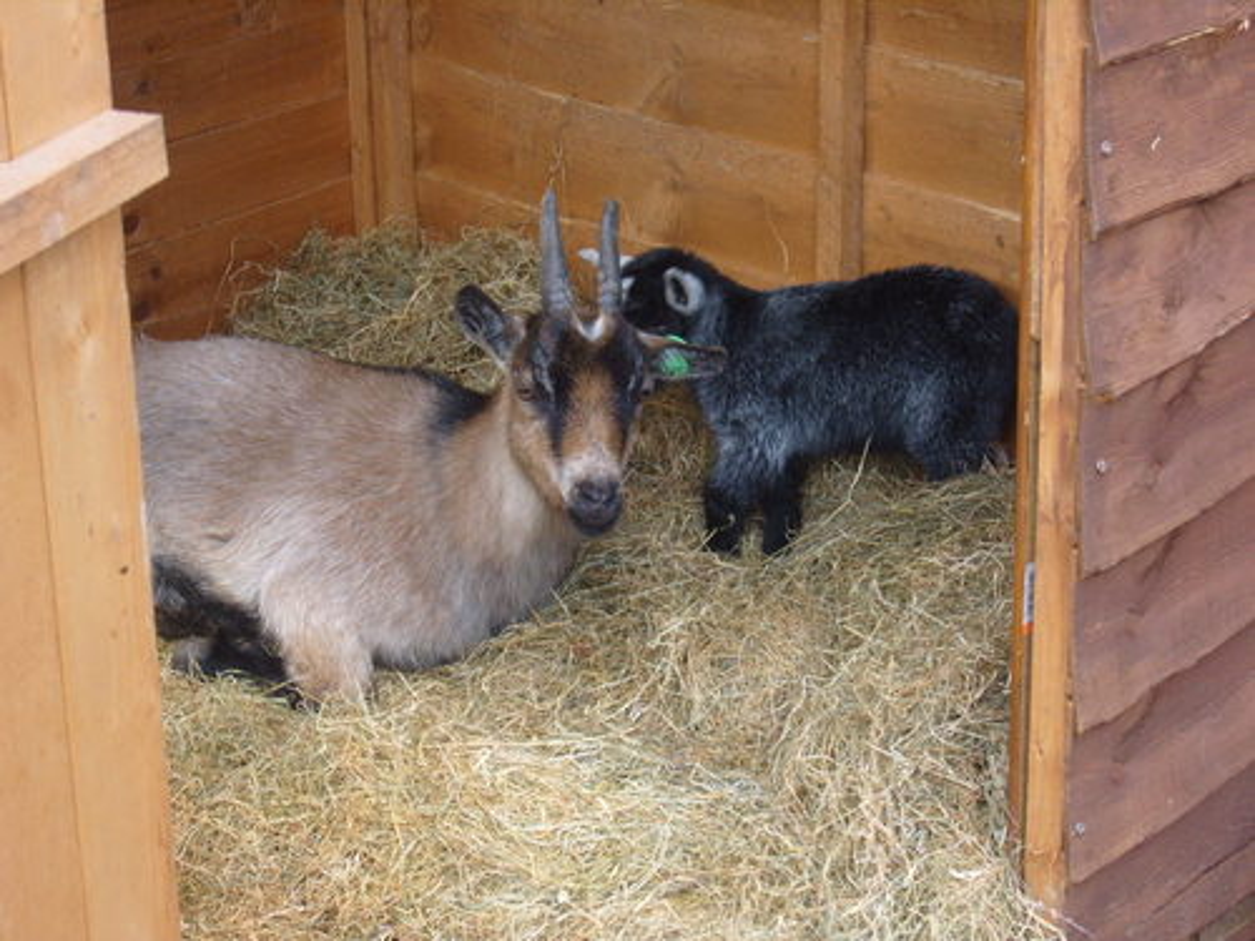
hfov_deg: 21.1
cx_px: 628
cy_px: 470
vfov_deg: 15.9
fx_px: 3372
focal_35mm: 93
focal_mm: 19.3
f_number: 4.8
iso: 133
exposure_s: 1/60
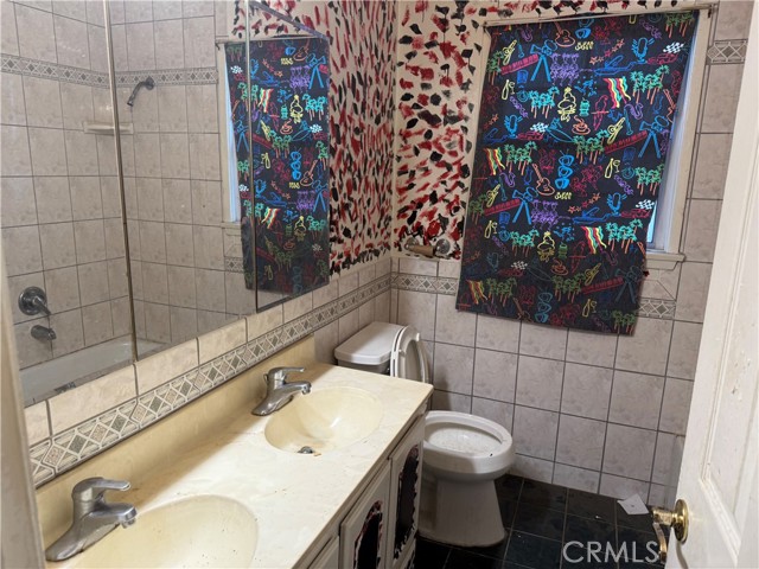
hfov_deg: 71.6
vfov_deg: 56.8
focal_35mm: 24
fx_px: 526
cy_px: 284
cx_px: 380
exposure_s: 1/60
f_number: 1.78
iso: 125
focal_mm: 6.76
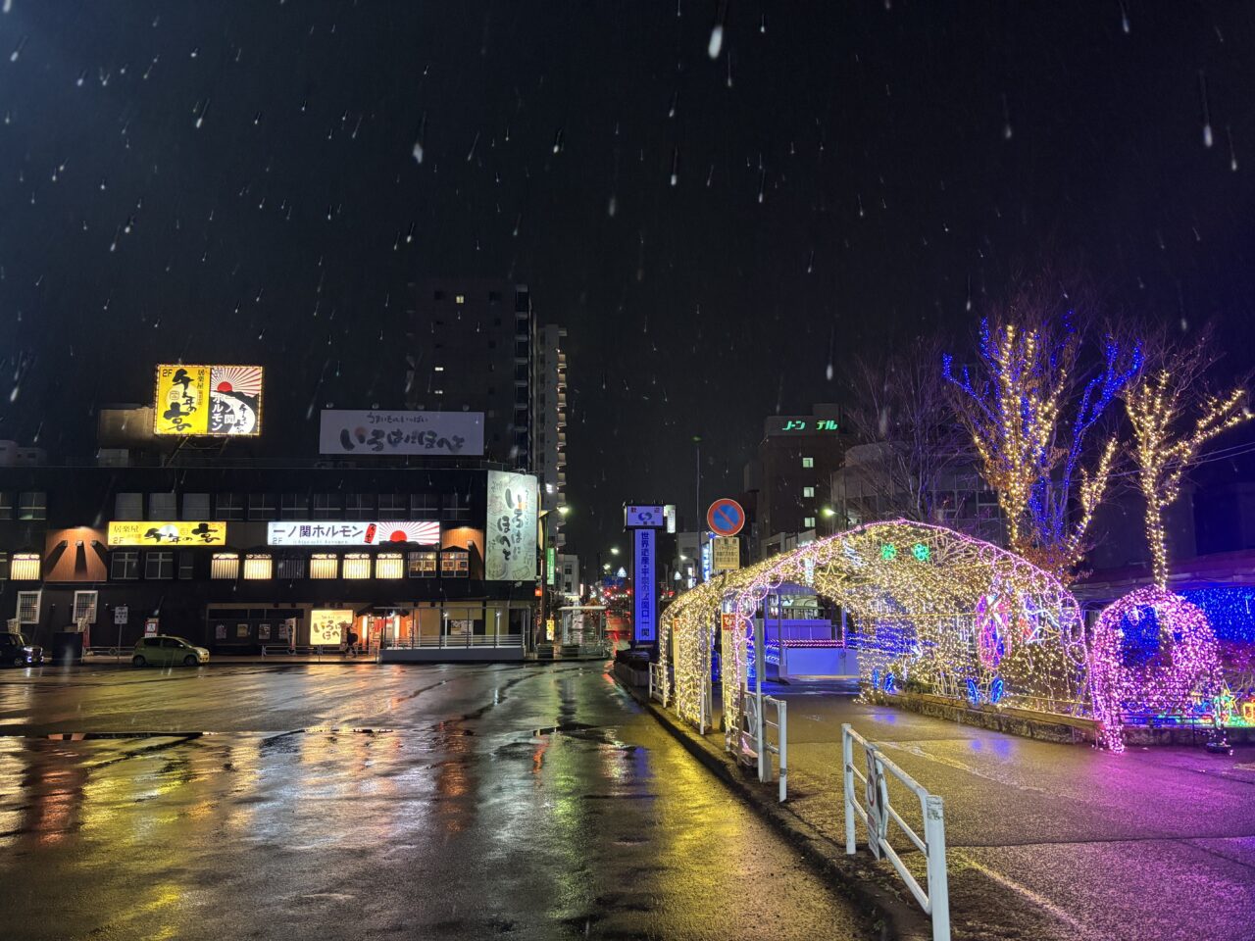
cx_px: 628
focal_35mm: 26
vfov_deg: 53.1
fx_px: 943
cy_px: 470
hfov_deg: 67.3
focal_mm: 5.96
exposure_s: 1/33
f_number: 1.6
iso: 400
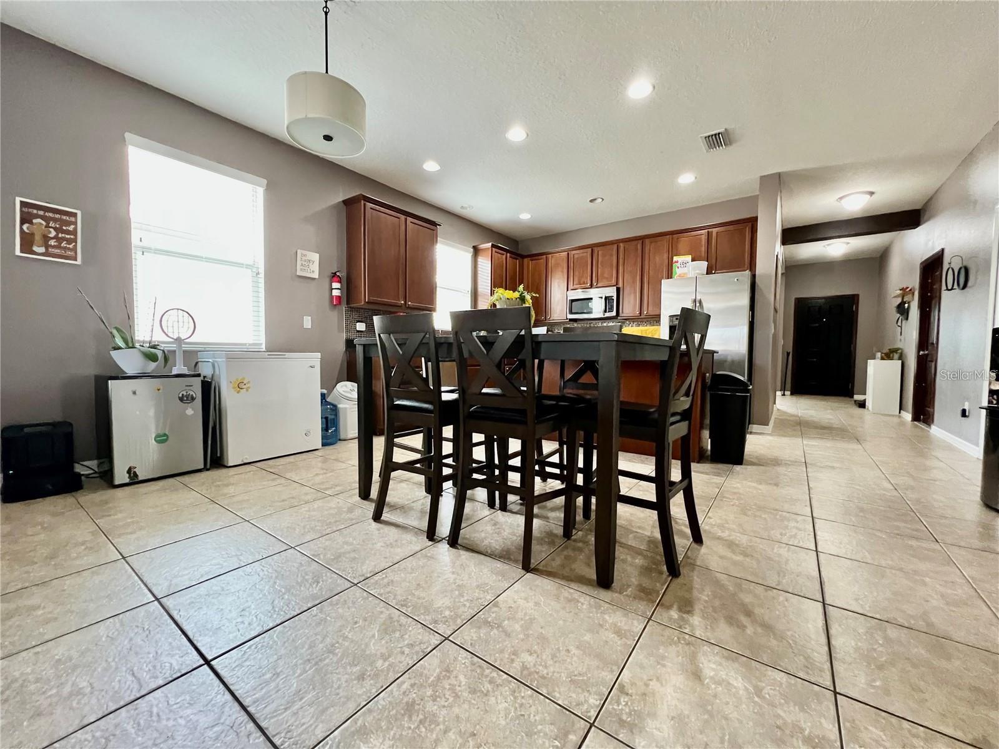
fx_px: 375
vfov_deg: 89.9
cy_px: 374
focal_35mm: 13
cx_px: 500
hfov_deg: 106.2
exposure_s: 1/60
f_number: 1.8
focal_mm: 1.57
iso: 640
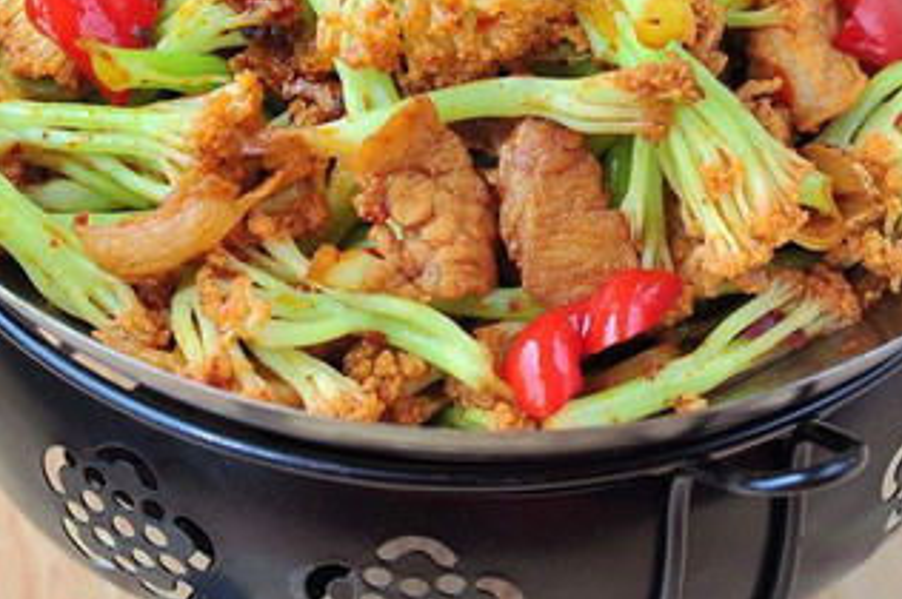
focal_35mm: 178
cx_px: 291
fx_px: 4455
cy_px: 14
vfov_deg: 7.7
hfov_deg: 11.5
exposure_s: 1/180
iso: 200
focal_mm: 50
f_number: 4
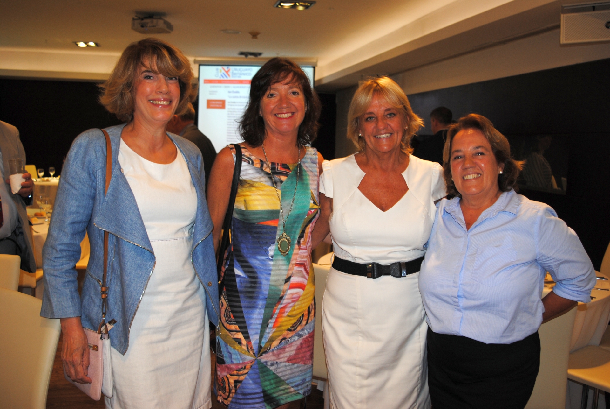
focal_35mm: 36
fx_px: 611
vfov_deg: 37.0
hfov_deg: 53.1
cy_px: 204
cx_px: 305
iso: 200
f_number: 4
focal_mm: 24
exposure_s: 1/60
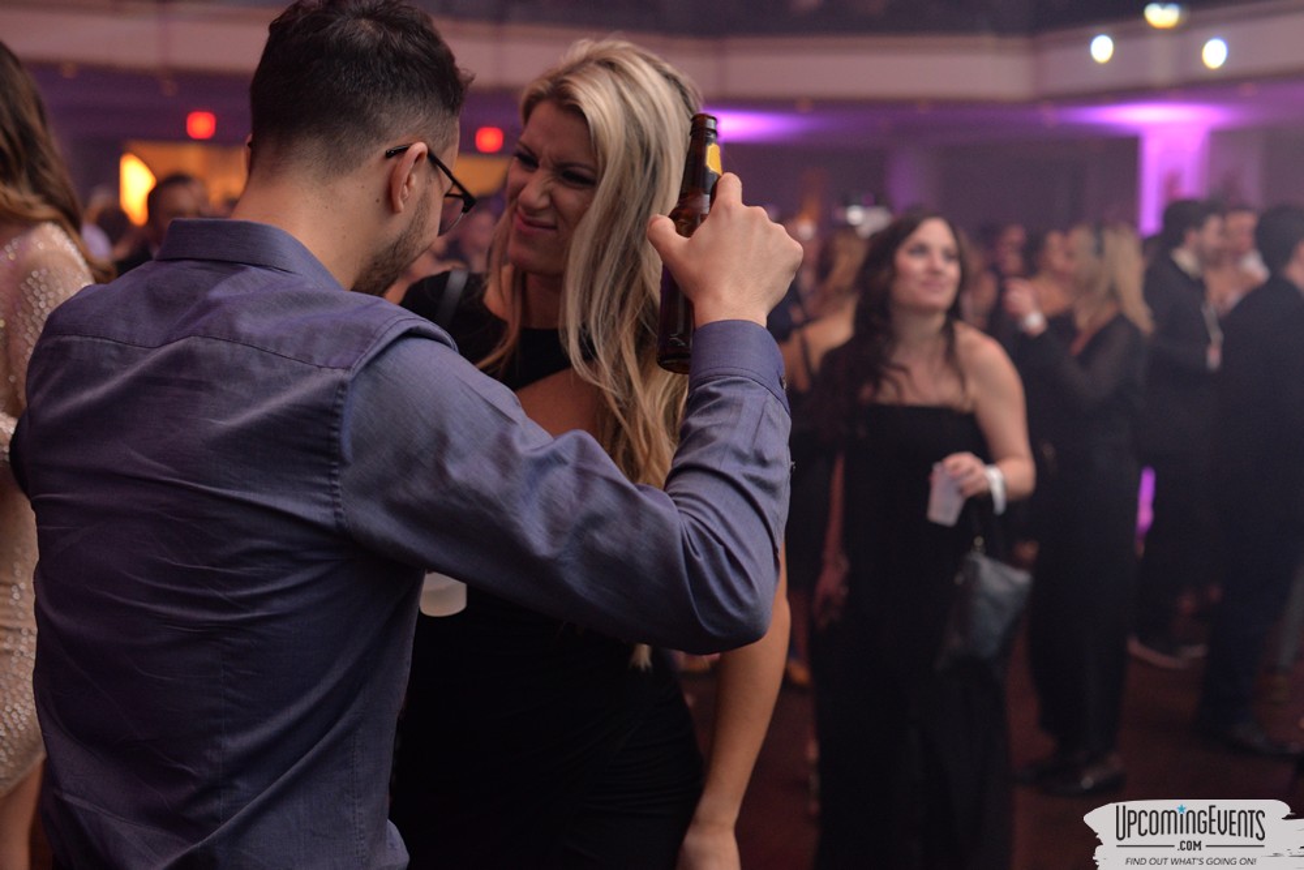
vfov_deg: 27.0
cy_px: 435
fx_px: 1811
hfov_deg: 39.6
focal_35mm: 50
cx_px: 652
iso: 2000
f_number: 4
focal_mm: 50
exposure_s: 1/80
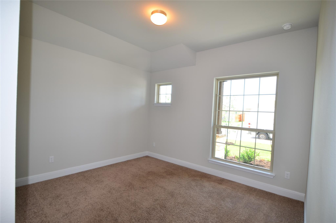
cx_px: 168
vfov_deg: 71.8
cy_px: 112
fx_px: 154
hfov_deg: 95.1
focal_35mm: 16
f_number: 3.5
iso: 200
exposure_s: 1/60
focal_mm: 11
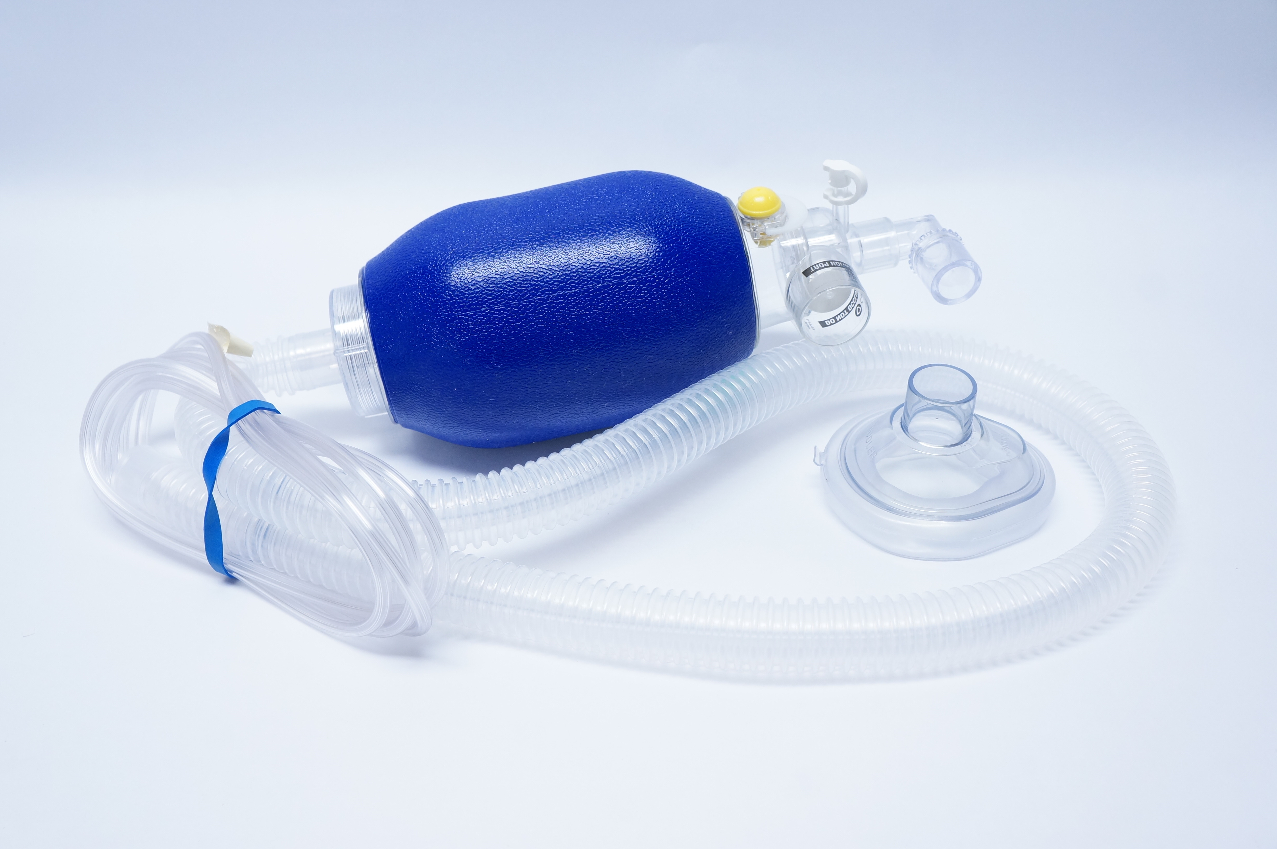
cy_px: 424
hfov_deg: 57.3
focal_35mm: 33
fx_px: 1169
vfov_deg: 39.9
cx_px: 638
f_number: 6.3
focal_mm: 22
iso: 800
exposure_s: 1/50
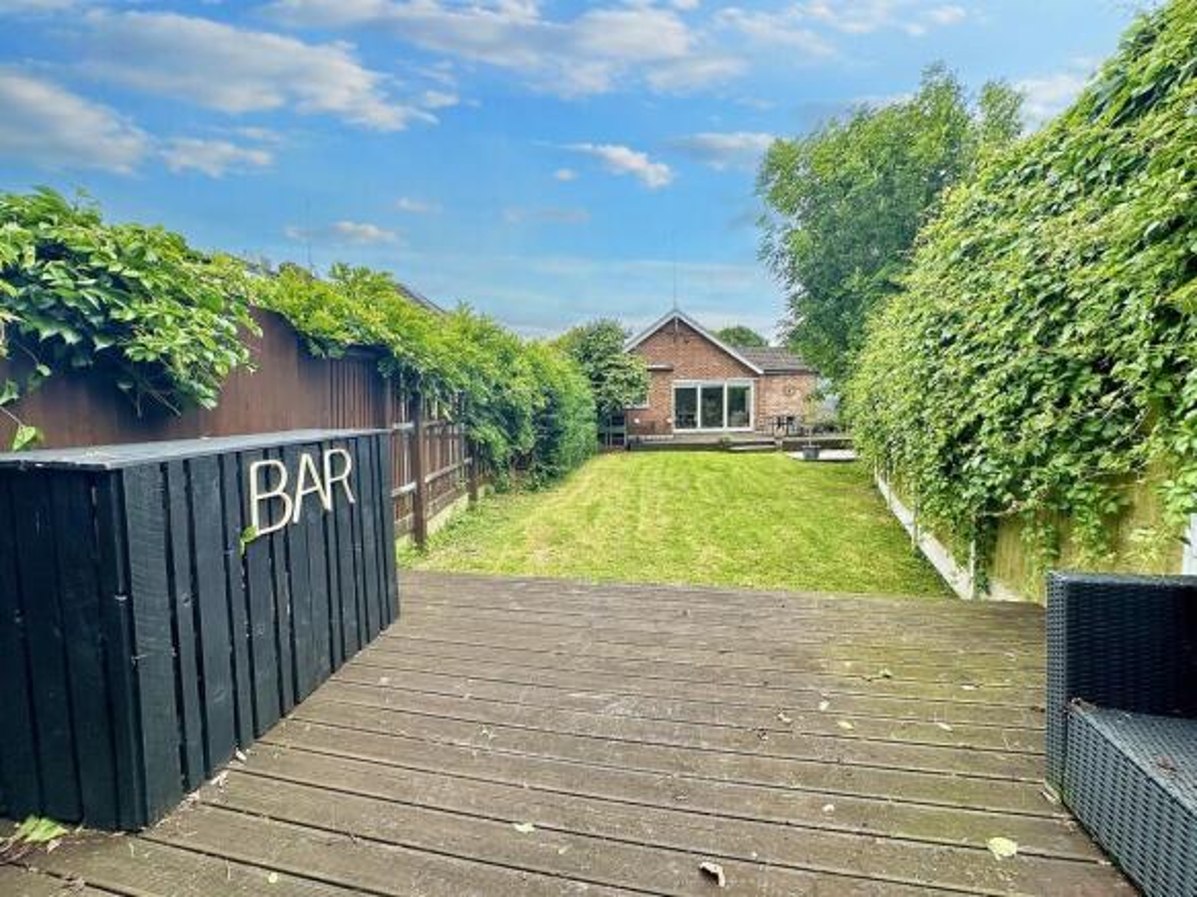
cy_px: 448
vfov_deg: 85.7
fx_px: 484
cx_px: 598
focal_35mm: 14
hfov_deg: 102.1
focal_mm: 2.2
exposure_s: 1/764
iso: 40
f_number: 2.2
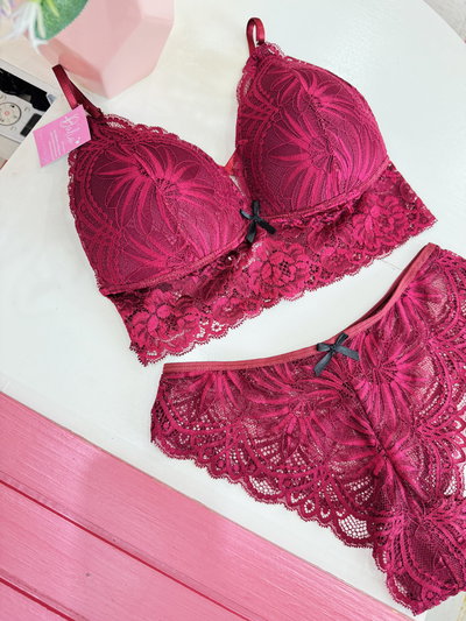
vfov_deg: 71.6
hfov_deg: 56.8
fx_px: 431
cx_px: 233
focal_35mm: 24
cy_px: 310
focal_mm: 6.76
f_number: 1.78
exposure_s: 1/50
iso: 125
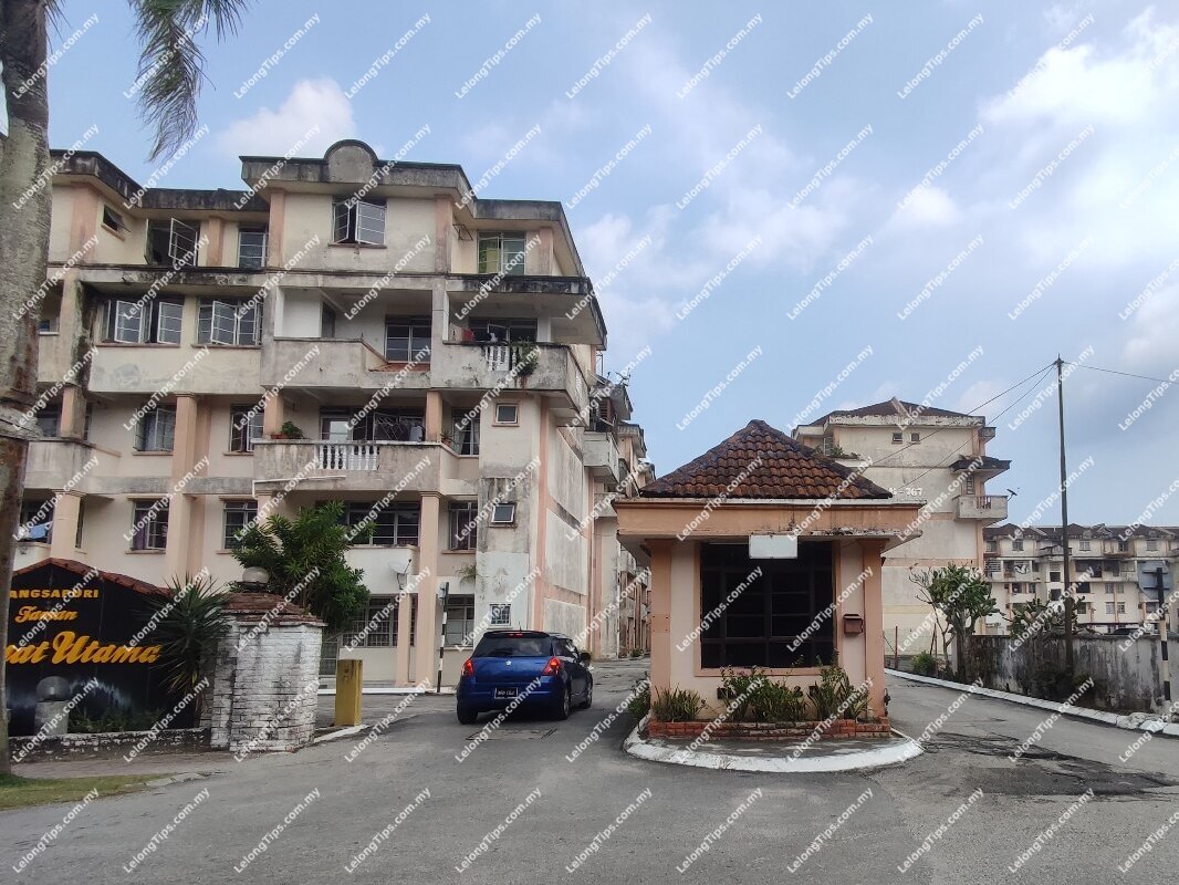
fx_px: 545
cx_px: 590
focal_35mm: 16
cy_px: 442
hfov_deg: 94.5
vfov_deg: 78.1
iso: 50
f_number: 2.2
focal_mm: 1.65
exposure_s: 1/1226
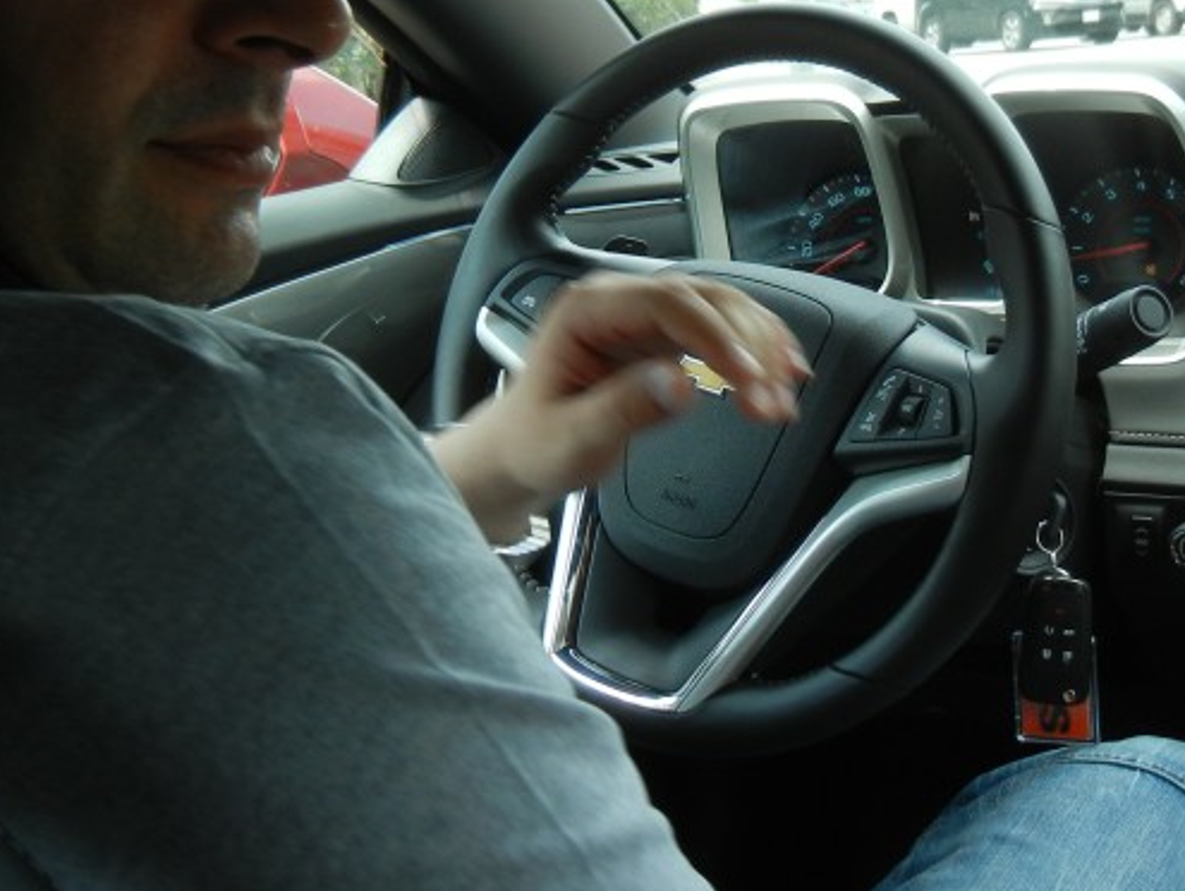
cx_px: 730
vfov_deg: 23.4
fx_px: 2124
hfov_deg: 31.1
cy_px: 220
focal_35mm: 62
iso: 160
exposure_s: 1/85
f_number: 3.5
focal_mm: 5.4
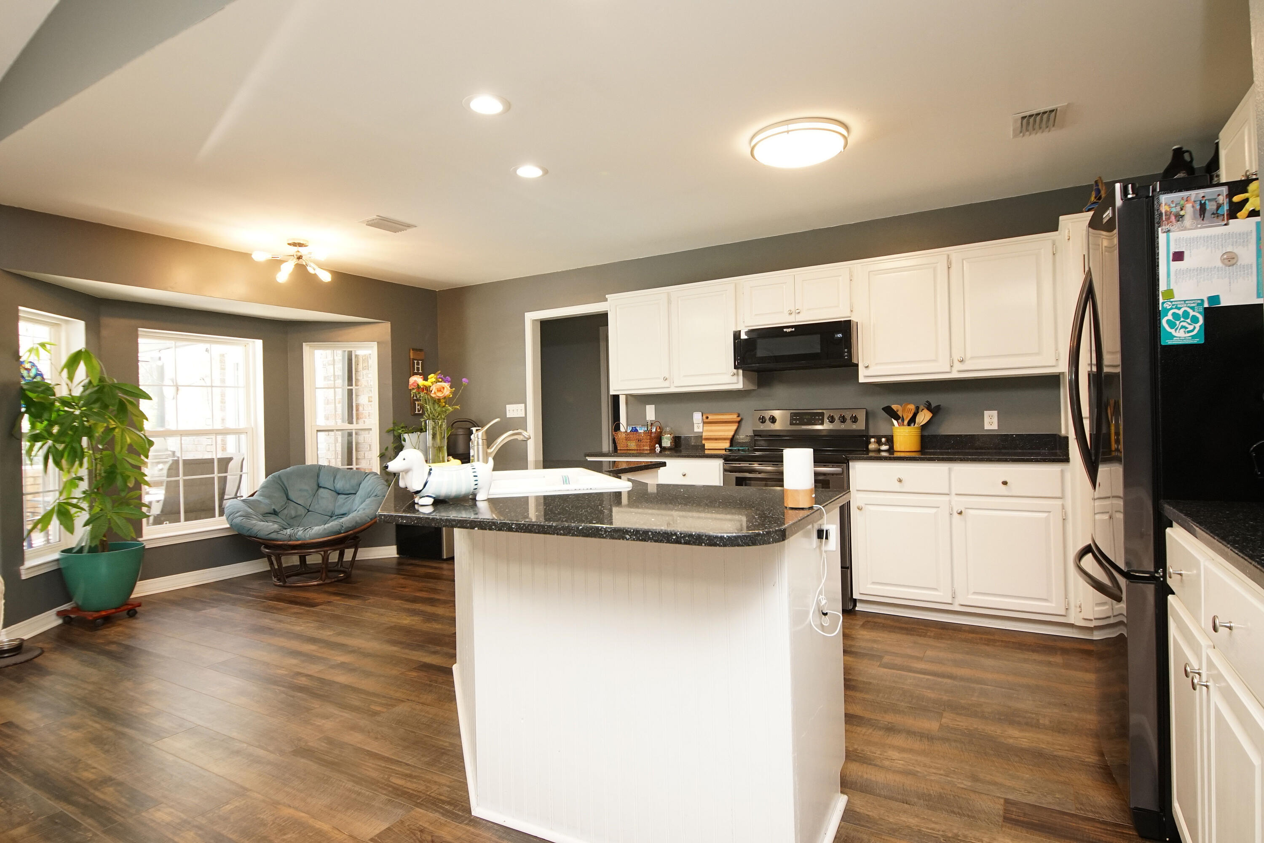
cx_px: 632
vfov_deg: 67.4
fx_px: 632
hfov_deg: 90.0
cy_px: 422
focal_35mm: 18
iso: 1250
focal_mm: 12
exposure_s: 1/60
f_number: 4.5
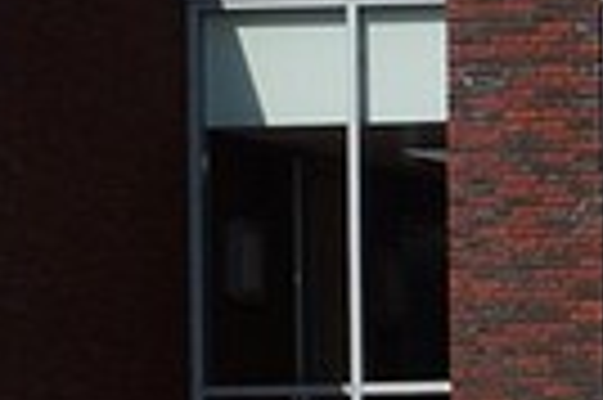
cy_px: 957
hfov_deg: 3.9
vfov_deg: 2.6
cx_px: 1899
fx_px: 8629
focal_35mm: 516
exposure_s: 1/320
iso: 100
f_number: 9
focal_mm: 45
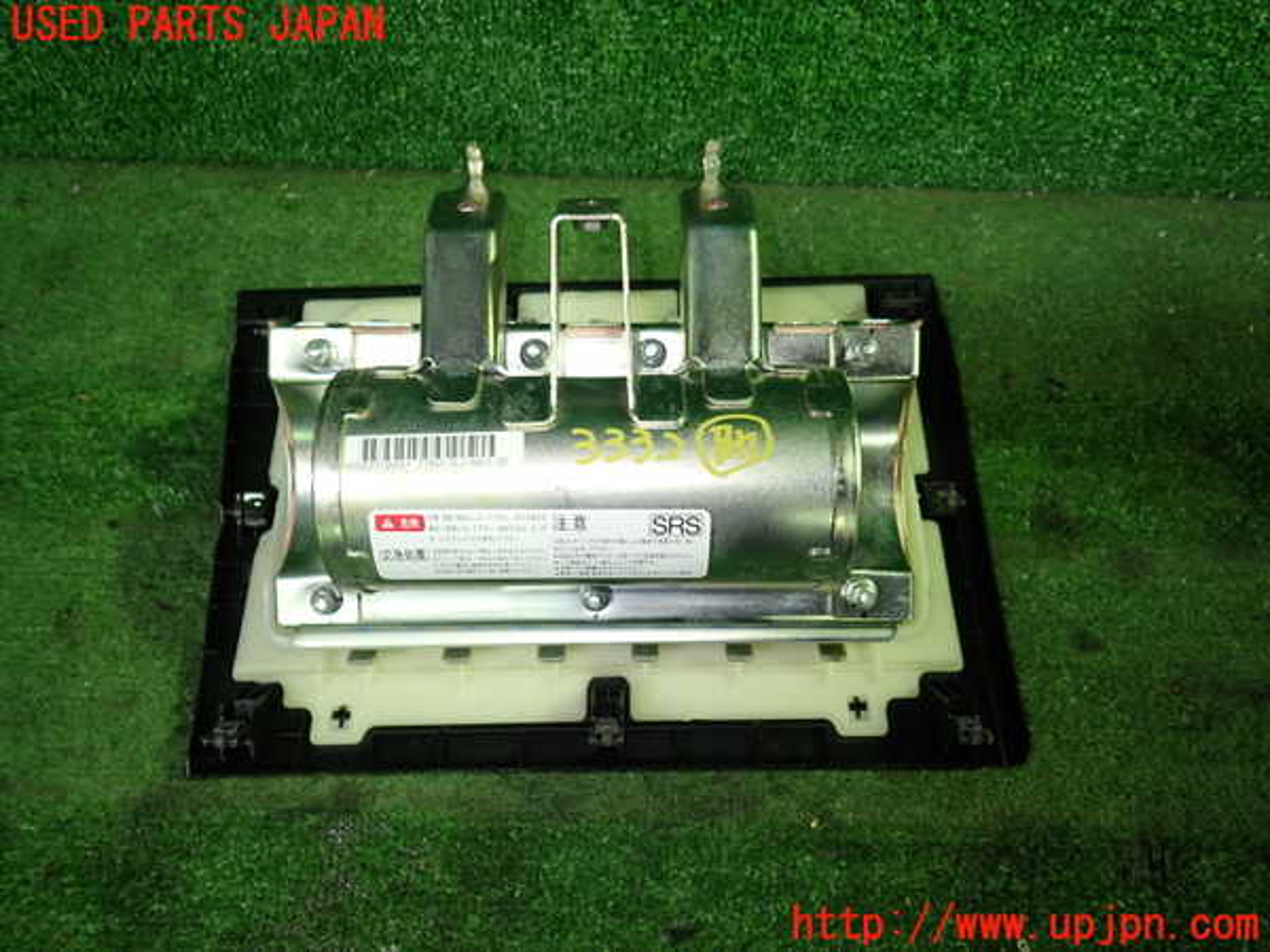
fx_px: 917
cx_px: 635
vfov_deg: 54.9
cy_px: 476
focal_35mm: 25
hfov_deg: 69.4
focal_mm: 4.5
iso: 200
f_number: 2
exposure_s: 1/30
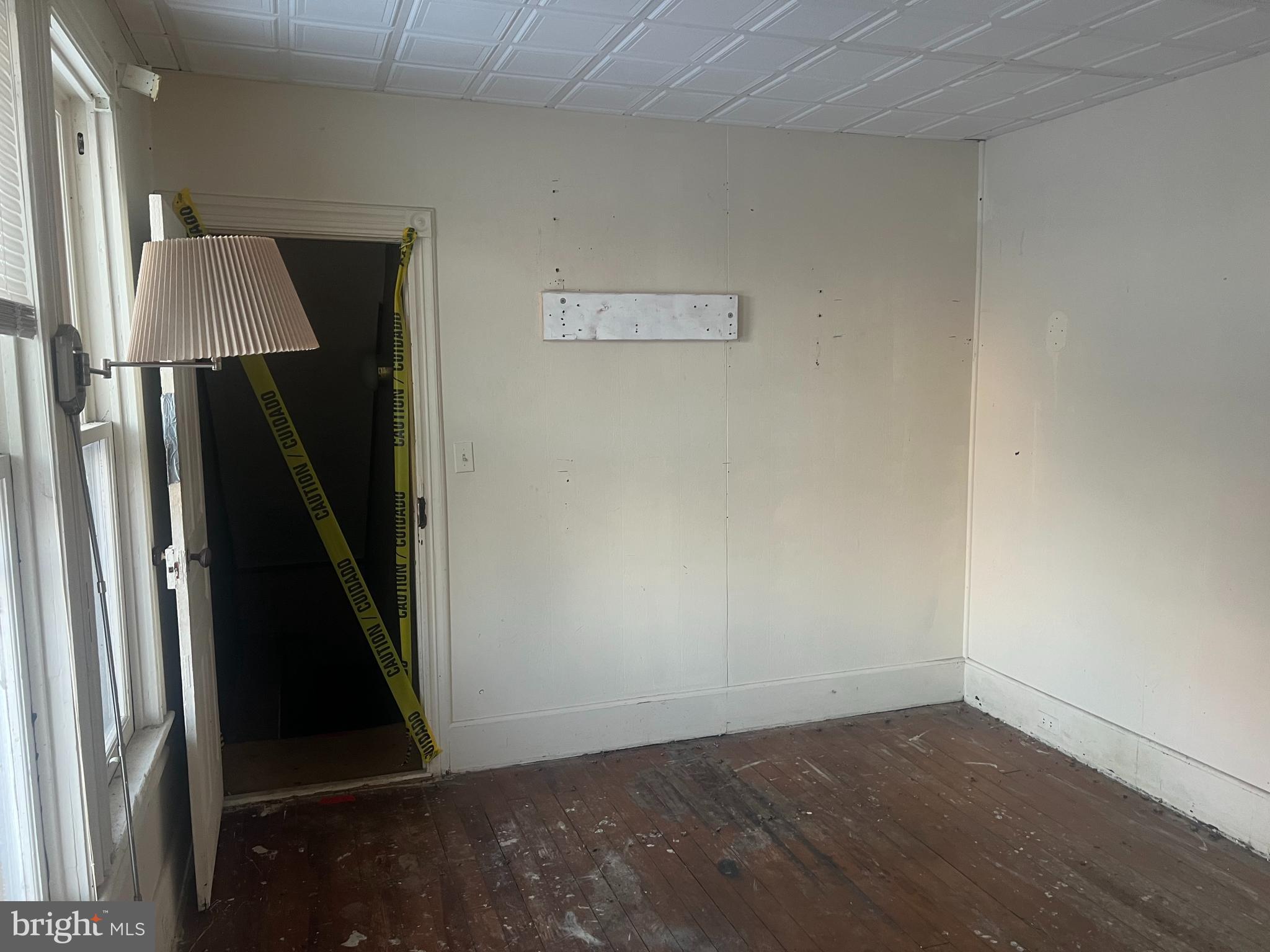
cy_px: 476
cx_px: 635
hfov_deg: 67.3
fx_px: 954
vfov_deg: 53.1
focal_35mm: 26
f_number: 1.5
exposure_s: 1/68
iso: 125
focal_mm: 5.7
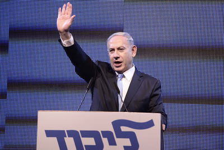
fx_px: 1245
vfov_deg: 6.9
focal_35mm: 200
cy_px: 75
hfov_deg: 10.3
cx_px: 112
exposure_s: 1/1250
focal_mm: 200
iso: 1250
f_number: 4
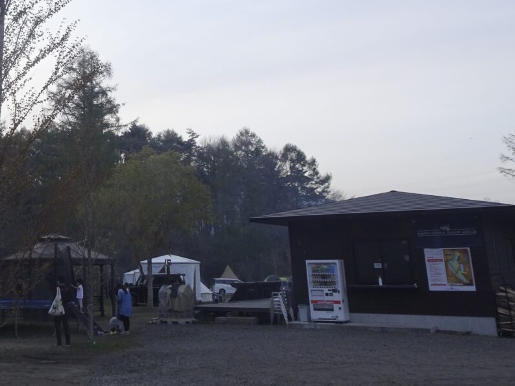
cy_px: 170
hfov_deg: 58.2
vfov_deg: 45.4
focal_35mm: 31
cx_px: 227
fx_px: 461
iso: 80
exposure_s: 1/125
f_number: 3.5
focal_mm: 4.1
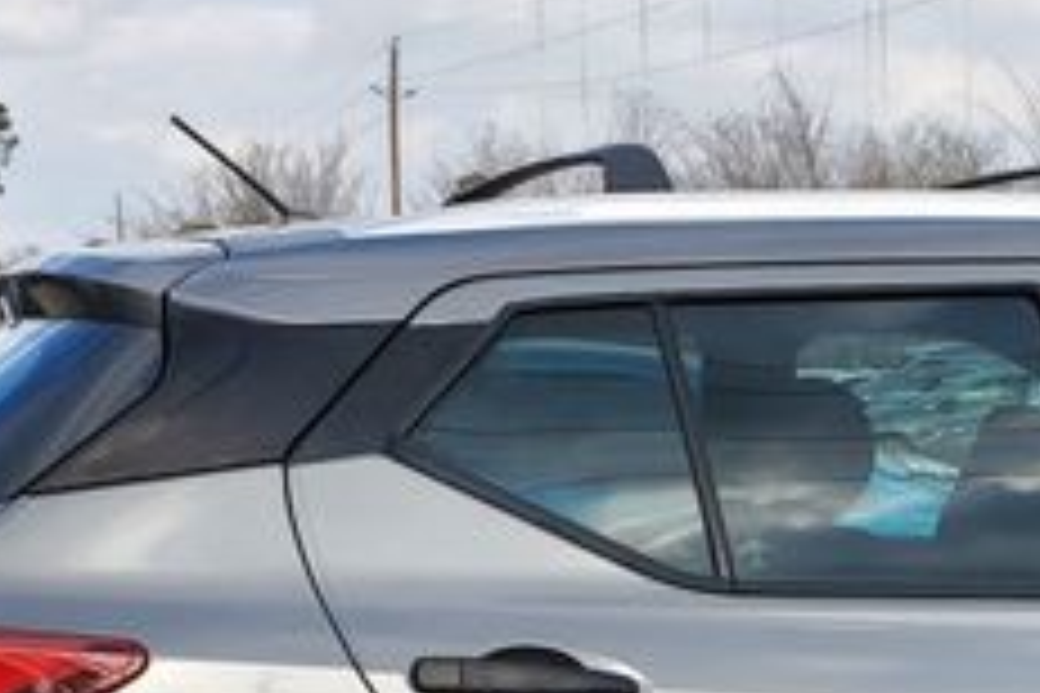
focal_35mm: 75
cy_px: 936
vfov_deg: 17.0
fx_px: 2166
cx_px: 905
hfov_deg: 26.2
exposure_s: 1/511
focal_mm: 4.3
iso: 50
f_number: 2.4
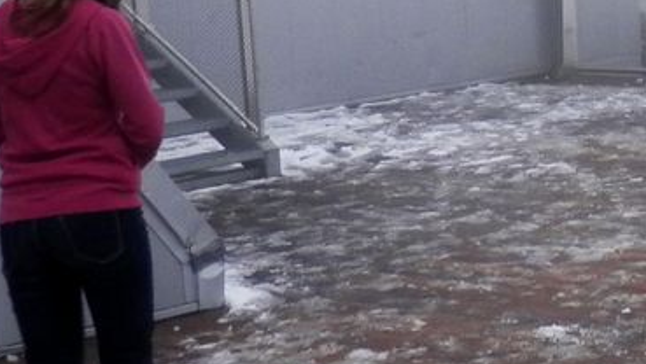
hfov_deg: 17.5
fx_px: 2022
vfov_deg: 10.1
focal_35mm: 118
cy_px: -103
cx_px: 732
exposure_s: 1/125
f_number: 8.7
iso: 80
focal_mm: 4.5
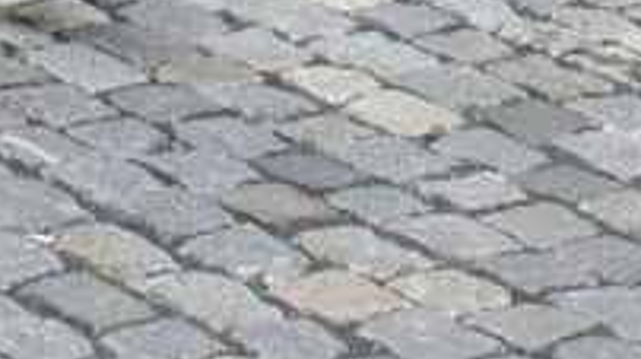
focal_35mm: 247
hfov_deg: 8.7
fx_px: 4193
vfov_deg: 4.6
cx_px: 35
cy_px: -902
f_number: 4.5
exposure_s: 1/100
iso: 100
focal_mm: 7.4
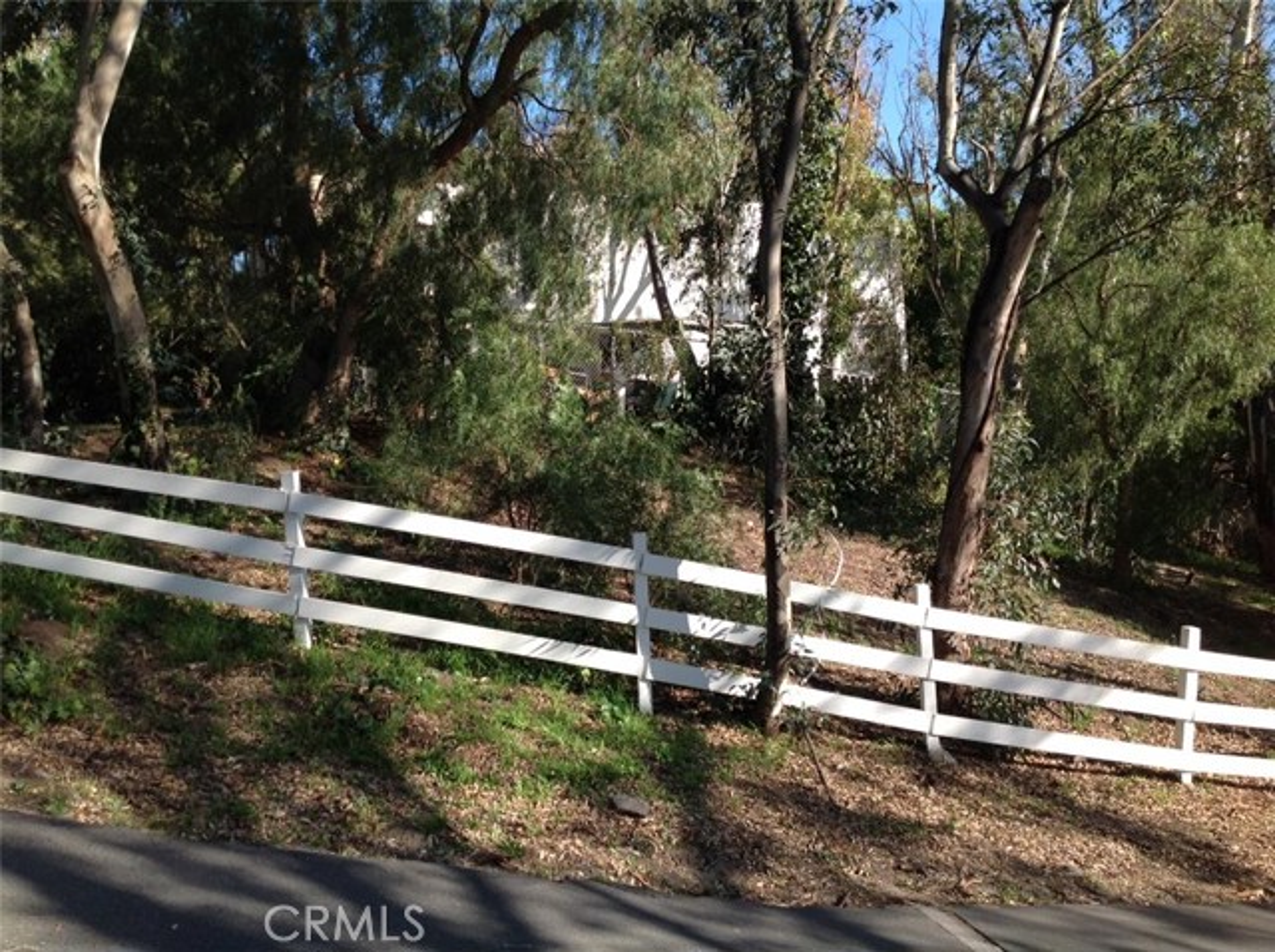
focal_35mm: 35
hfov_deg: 52.7
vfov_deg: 40.6
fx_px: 1287
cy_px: 476
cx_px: 638
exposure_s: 1/581
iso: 50
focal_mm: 4.28
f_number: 2.4
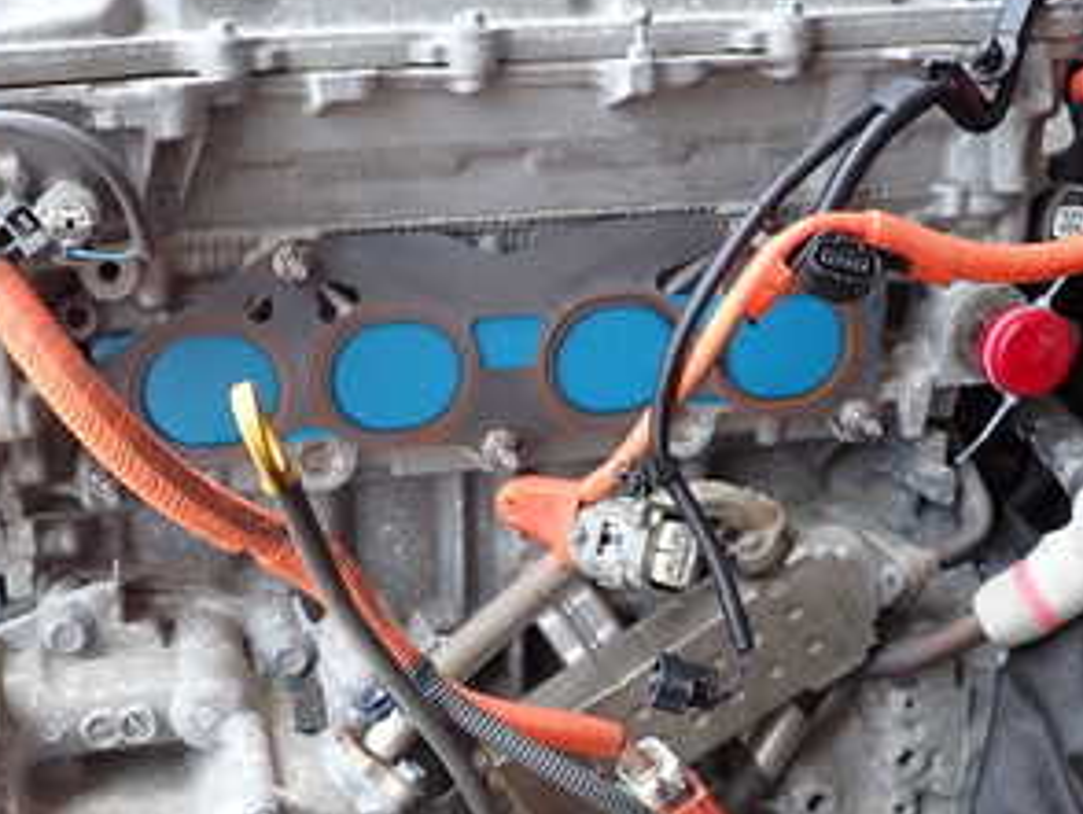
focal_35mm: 51
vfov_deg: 28.4
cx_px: 464
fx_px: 1597
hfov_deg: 37.4
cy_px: 564
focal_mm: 4.5
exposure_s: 1/200
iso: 100
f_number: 2
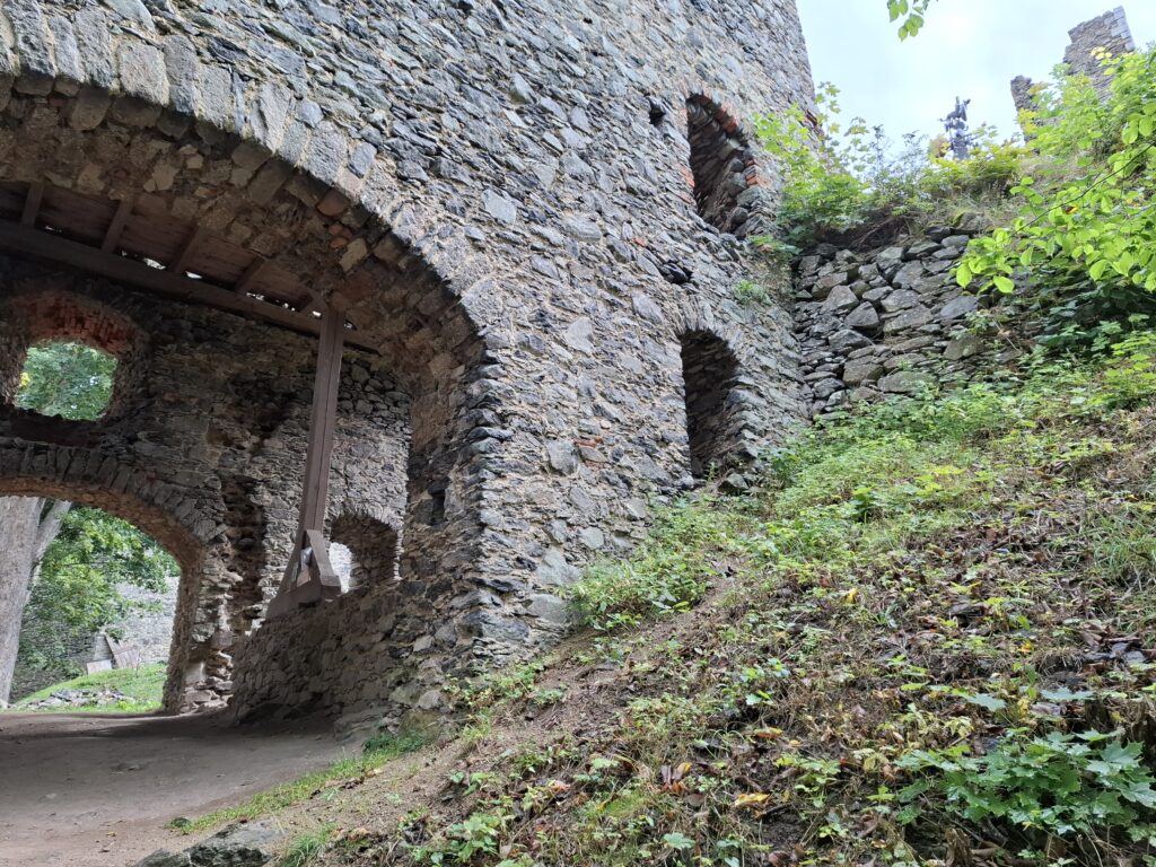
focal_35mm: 23
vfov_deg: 58.9
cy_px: 434
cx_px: 578
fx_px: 768
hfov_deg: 73.9
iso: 50
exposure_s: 1/223
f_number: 1.8
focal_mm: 5.54
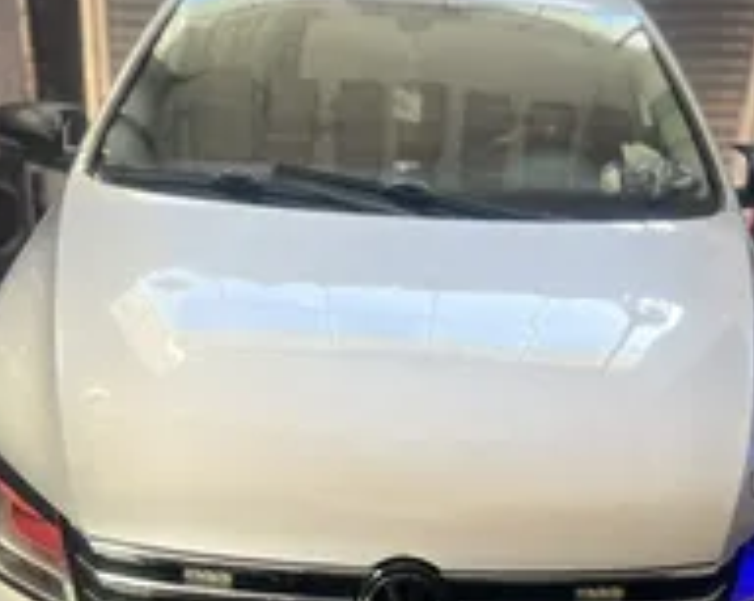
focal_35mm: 53
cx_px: 416
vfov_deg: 28.0
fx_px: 1181
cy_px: 471
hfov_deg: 35.4
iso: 125
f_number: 1.5
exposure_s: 1/89
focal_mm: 5.7
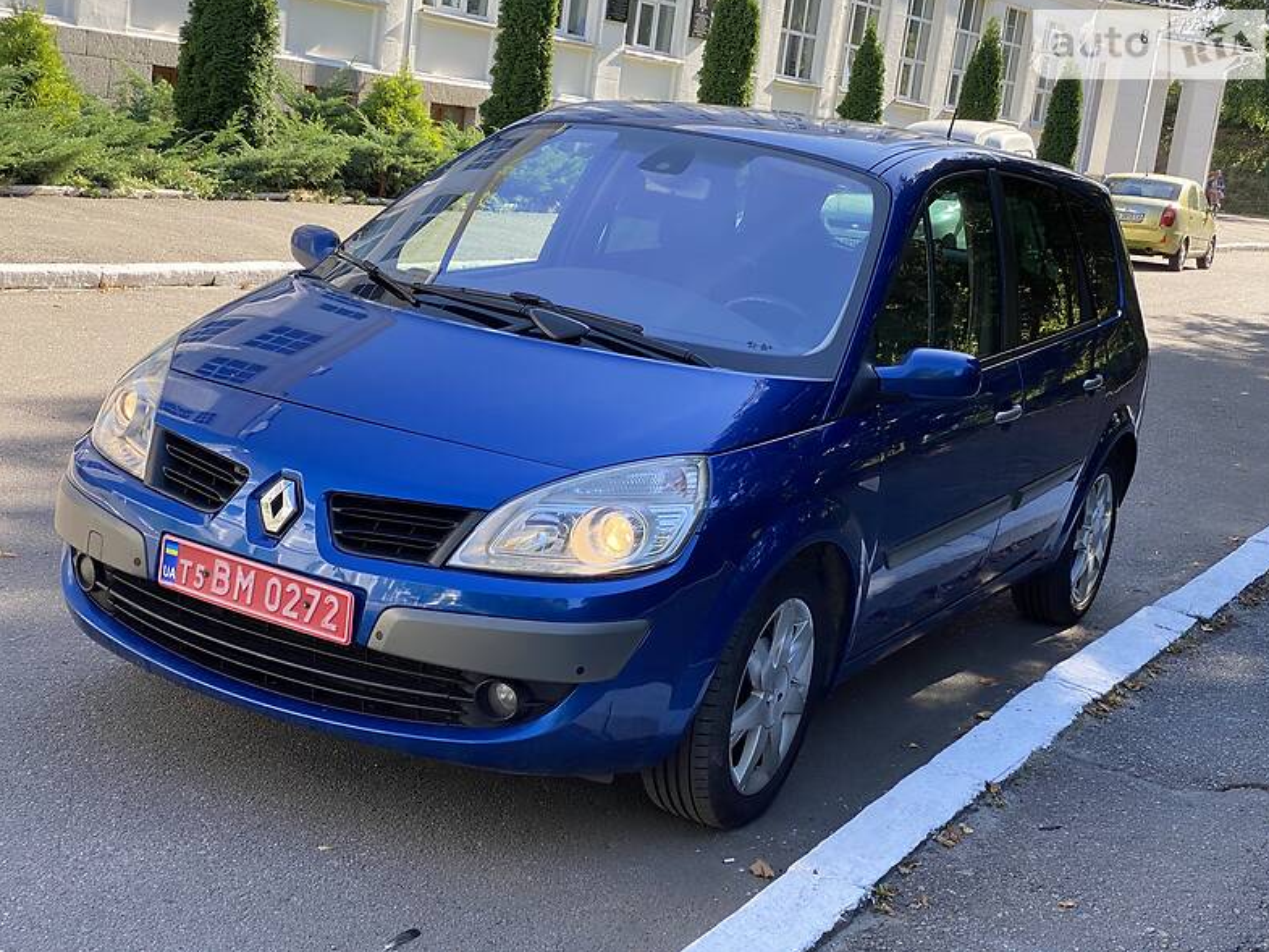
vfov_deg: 27.5
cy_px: 475
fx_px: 1943
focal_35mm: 53
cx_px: 643
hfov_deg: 36.2
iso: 20
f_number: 2
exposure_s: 1/329
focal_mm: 6
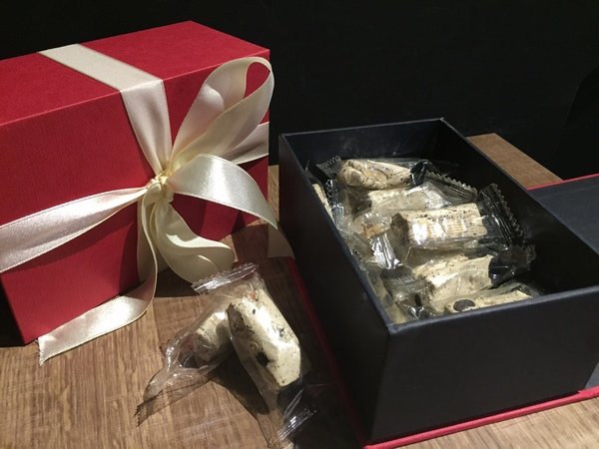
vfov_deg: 48.2
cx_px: 300
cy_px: 224
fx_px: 502
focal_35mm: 29
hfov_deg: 61.7
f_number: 2.2
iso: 200
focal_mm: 4.15
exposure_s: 1/30
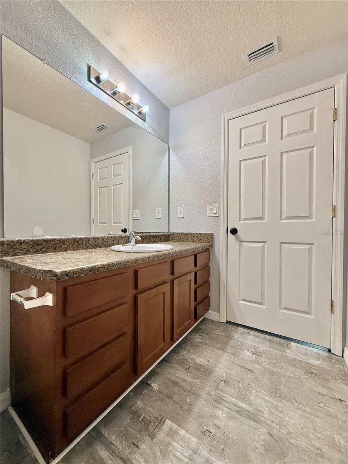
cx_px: 174
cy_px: 232
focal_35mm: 14
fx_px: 188
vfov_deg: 102.1
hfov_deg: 85.7
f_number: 2.2
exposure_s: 1/120
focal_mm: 2.22
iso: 160
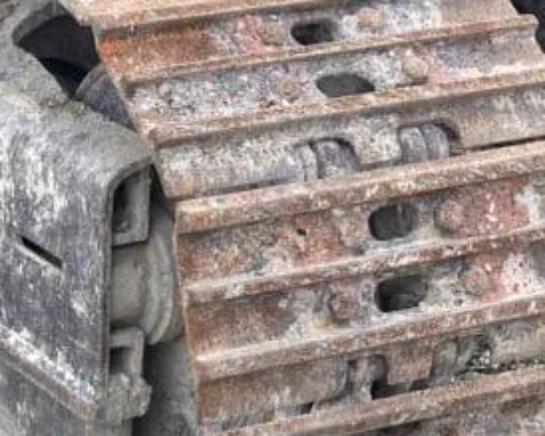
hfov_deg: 12.3
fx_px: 2483
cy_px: 120
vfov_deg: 10.0
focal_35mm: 154
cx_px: -70
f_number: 1.78
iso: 64
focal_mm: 6.86
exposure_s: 1/401
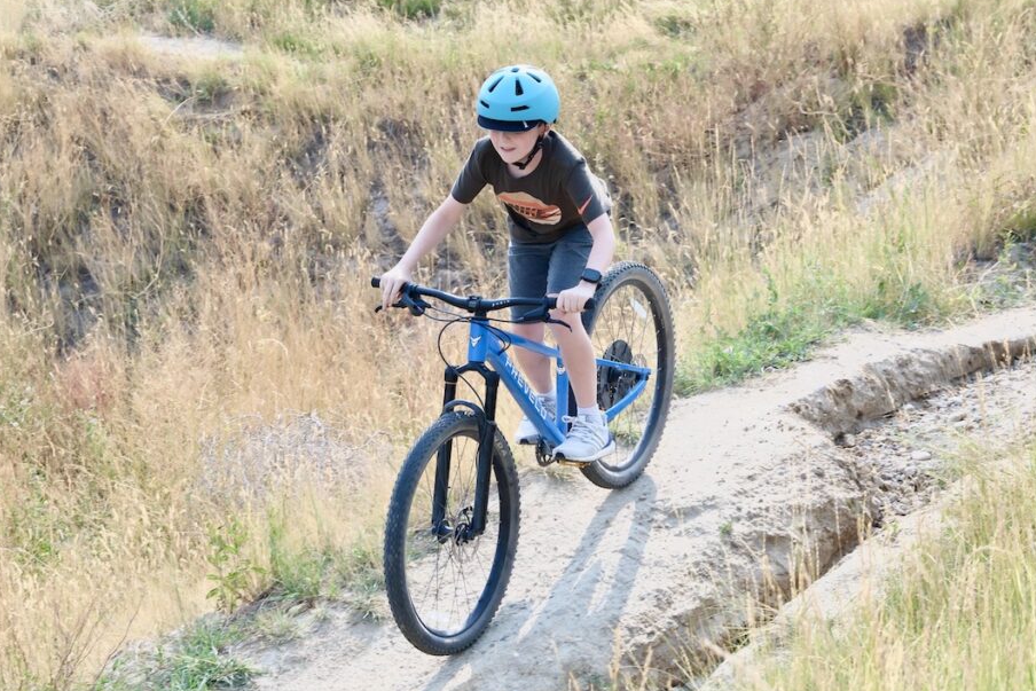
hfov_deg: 23.9
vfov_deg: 16.1
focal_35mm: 85
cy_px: 378
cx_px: 518
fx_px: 2446
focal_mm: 50
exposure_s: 1/600
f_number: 5.6
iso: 400
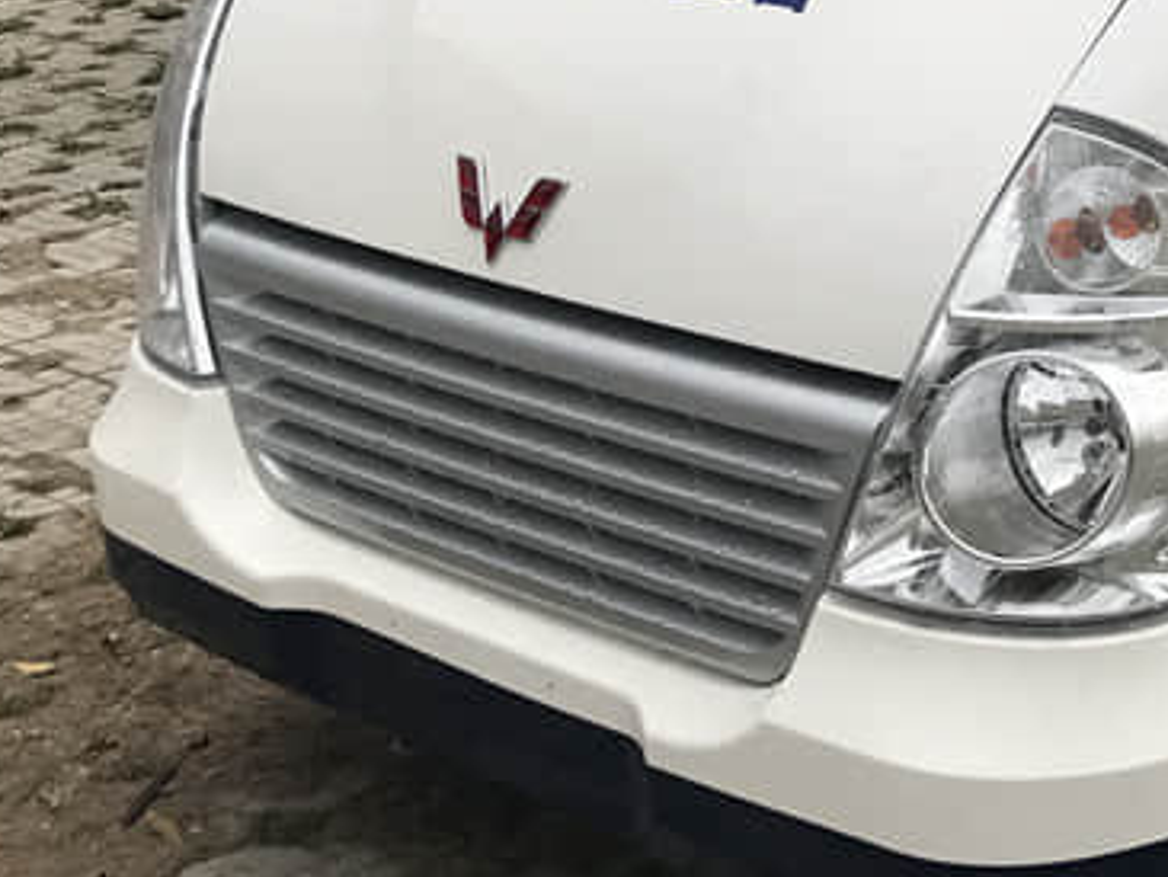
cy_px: -160
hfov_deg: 20.1
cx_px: 1360
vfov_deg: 15.5
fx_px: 3105
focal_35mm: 92
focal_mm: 3.99
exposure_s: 1/736
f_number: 1.8
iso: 20
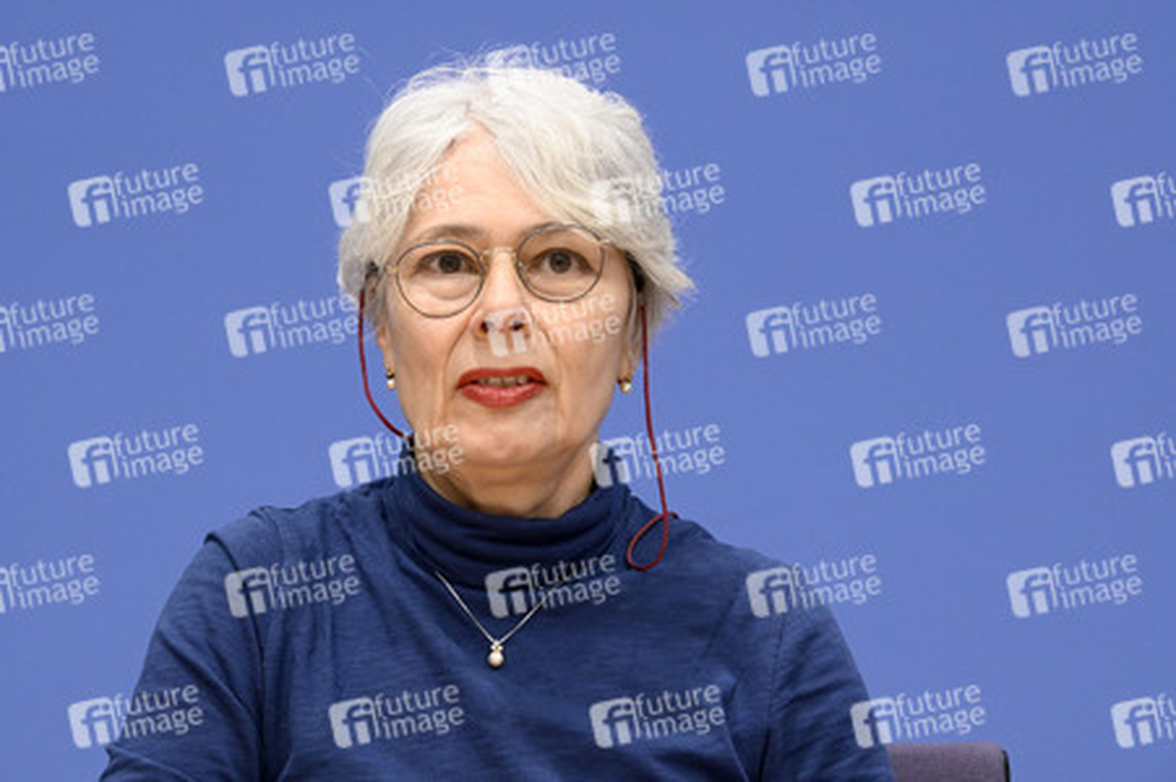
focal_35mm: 135
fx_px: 4407
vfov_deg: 10.1
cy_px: 391
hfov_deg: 15.2
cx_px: 588
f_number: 6.3
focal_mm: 135
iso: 5000
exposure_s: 1/400
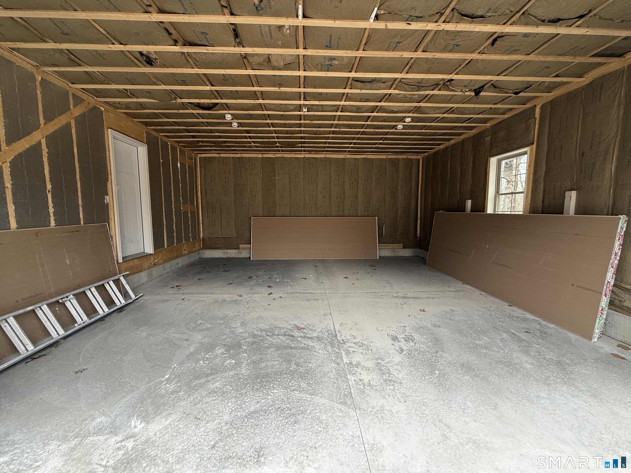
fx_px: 255
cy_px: 236
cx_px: 316
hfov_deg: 102.1
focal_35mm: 14
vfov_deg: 85.7
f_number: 2.2
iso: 80
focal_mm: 2.22
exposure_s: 1/99
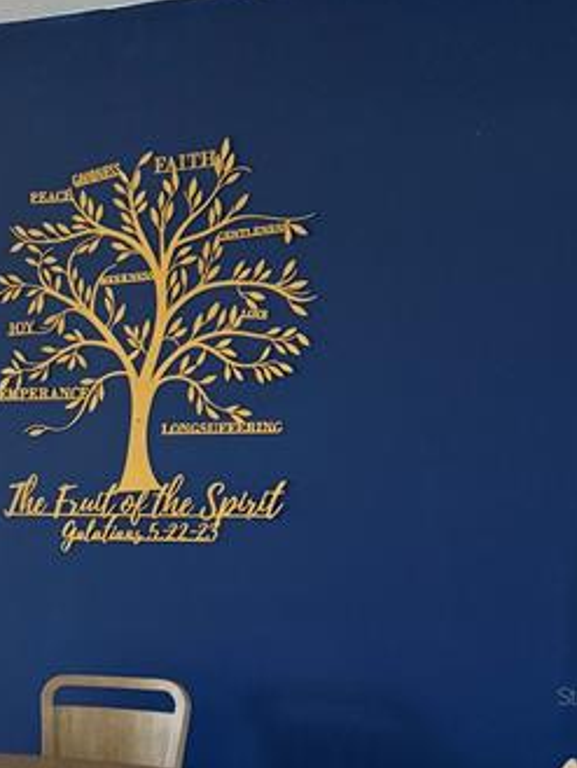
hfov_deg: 24.8
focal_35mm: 56
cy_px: 696
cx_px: -9
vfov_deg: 32.6
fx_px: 1244
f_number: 1.78
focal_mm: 6.76
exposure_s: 1/60
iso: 500
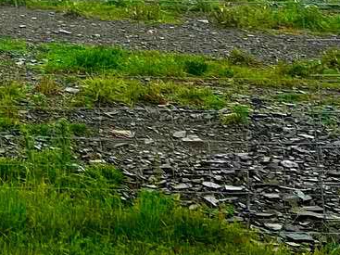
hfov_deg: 11.5
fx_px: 1424
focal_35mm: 145
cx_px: -448
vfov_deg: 9.3
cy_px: -336
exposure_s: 1/1449
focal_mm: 5.7
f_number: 1.5
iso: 50
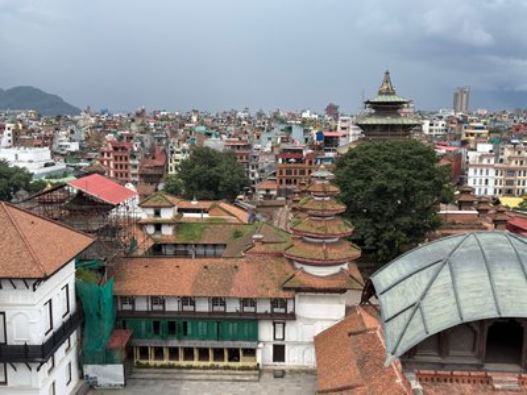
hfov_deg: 67.3
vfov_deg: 53.1
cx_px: 264
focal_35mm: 26
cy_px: 198
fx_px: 396
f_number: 1.6
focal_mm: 5.96
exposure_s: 1/1783
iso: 50
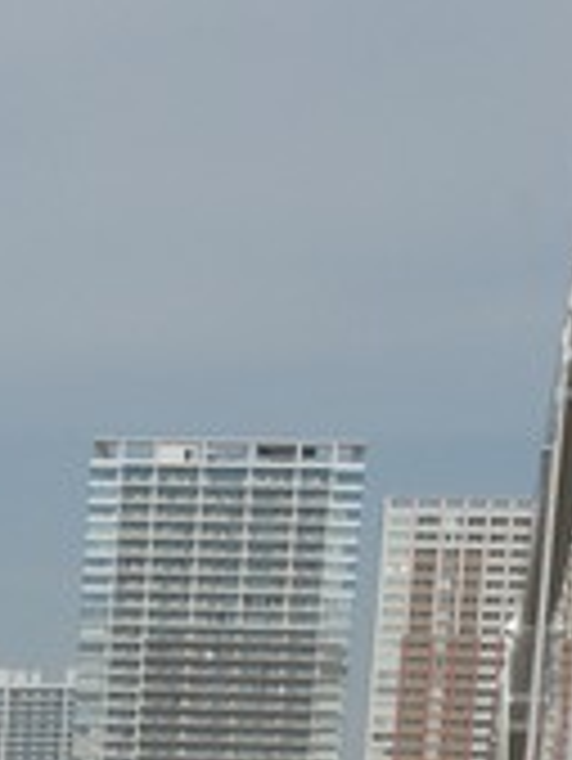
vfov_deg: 10.3
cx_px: -482
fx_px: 3851
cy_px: 1574
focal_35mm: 175
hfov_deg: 8.2
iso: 400
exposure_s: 1/800
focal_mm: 40
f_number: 11
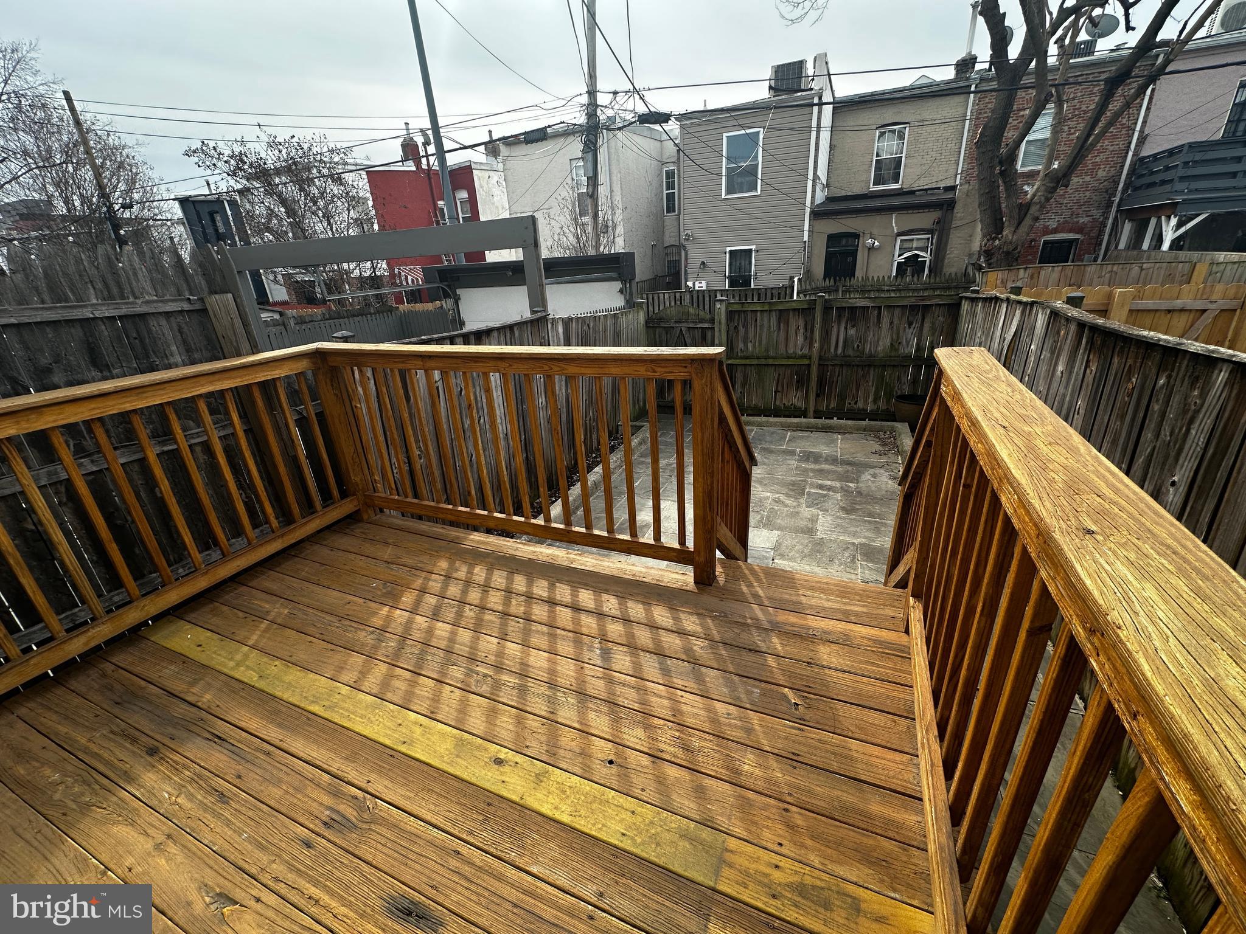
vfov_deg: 85.7
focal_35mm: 14
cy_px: 467
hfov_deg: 102.1
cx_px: 623
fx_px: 504
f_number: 2.2
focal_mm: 2.22
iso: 40
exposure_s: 1/440
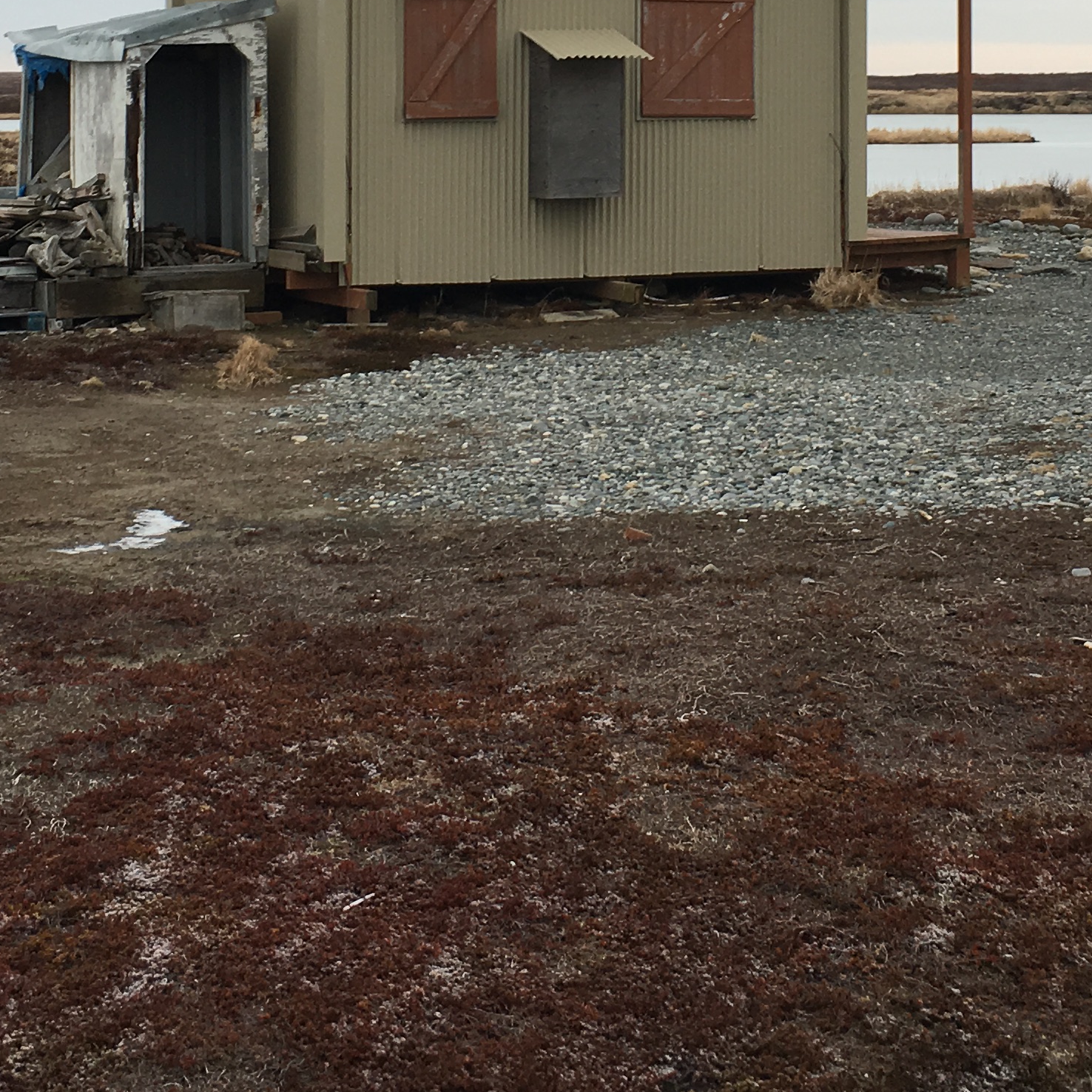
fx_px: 2498
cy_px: 90
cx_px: 539
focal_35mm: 70
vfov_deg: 23.9
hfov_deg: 24.7
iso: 25
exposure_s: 1/275
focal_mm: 4.15
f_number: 2.2
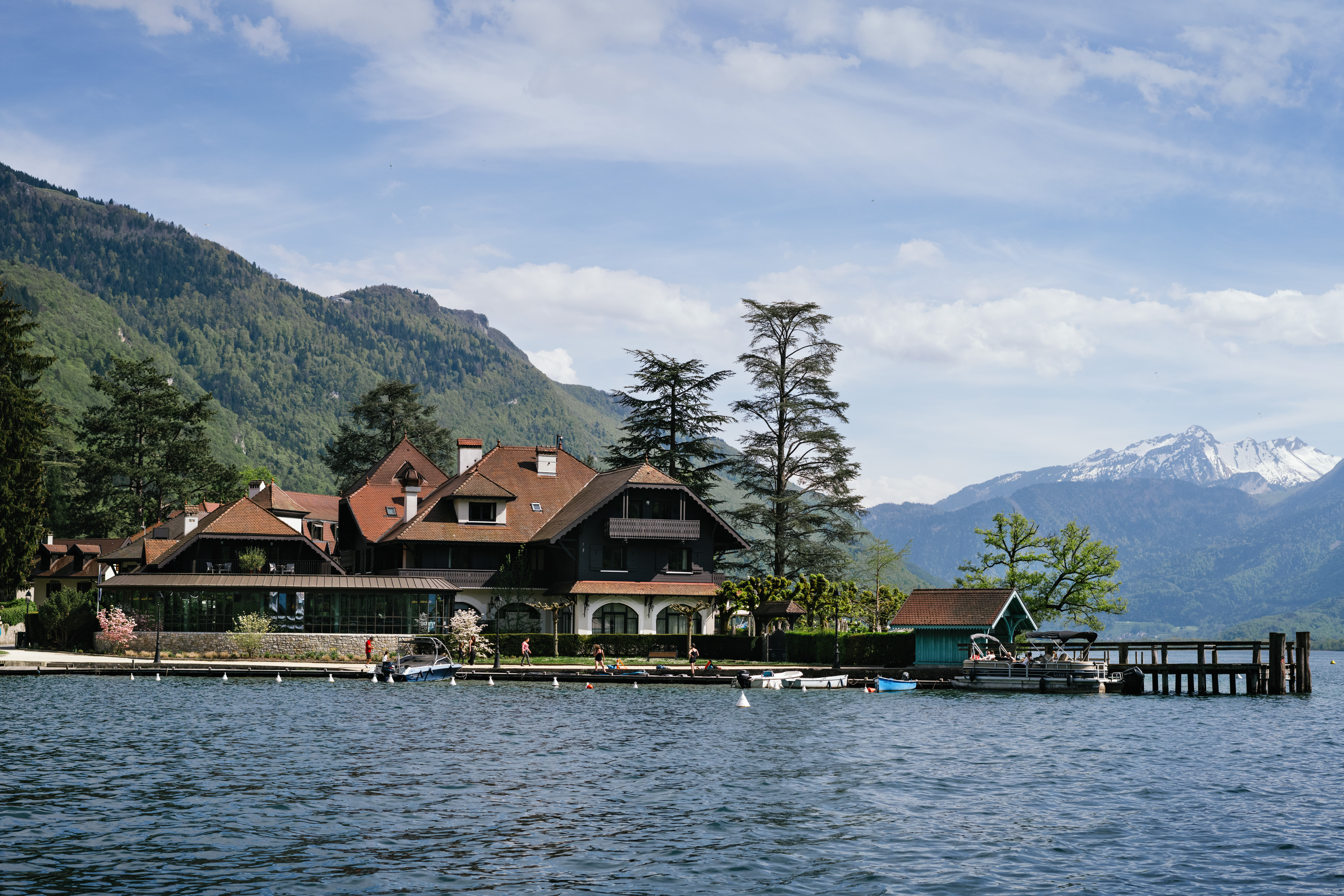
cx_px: 672
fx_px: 2165
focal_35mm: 58
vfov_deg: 23.4
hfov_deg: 34.5
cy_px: 448
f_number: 6.3
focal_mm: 58
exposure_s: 1/2500
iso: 400
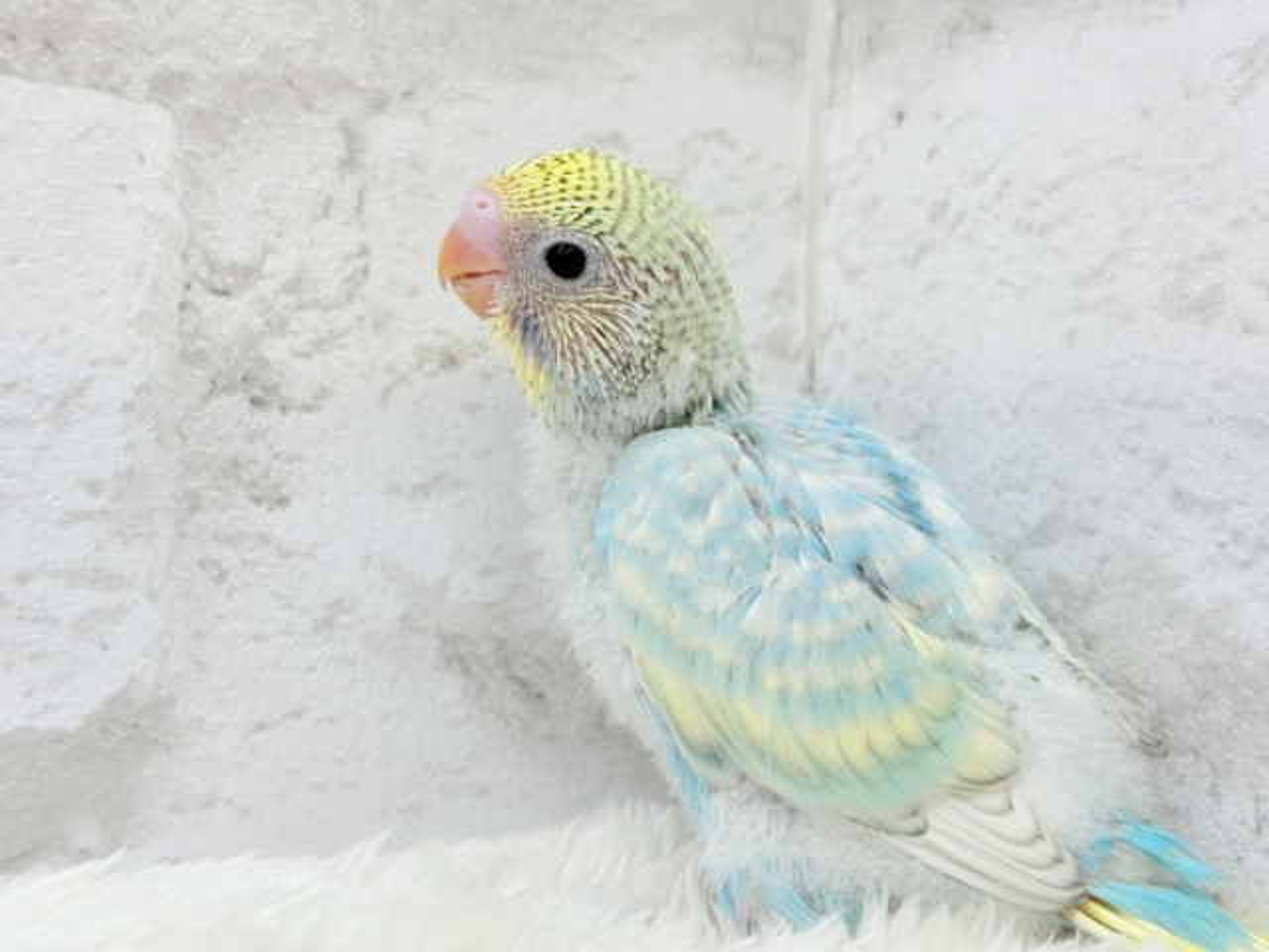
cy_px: 476
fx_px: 1906
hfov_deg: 36.8
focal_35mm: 52
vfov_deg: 28.0
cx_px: 634
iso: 80
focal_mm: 5.96
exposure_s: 1/100
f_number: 1.6
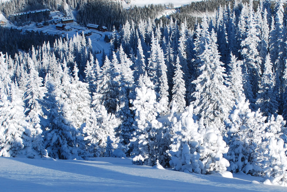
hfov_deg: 22.1
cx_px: 183
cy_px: 182
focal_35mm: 92
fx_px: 734
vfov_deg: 14.7
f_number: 9
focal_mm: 30
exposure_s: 1/320
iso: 100
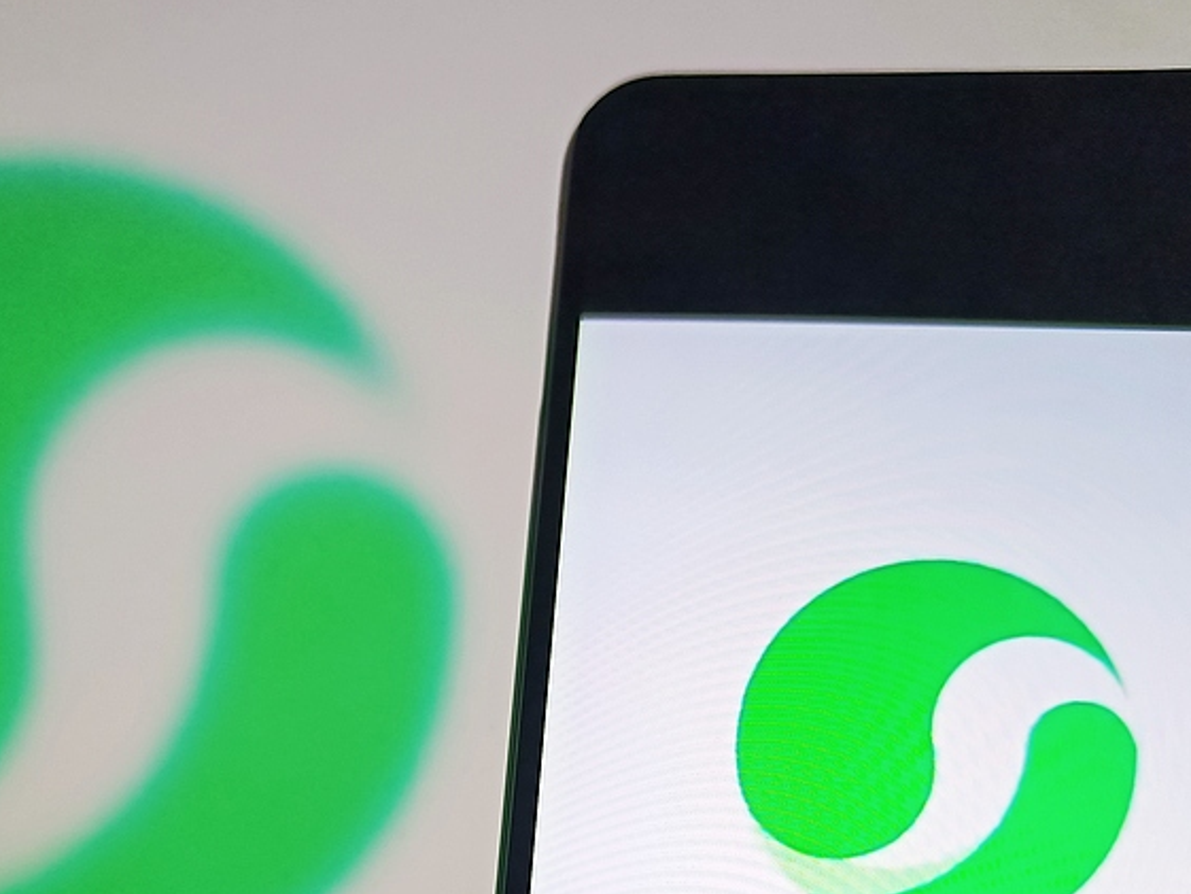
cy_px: 781
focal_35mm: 42
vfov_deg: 32.8
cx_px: 490
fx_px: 1445
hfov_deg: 44.6
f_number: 1.88
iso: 1005
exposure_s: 1/120
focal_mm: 5.59
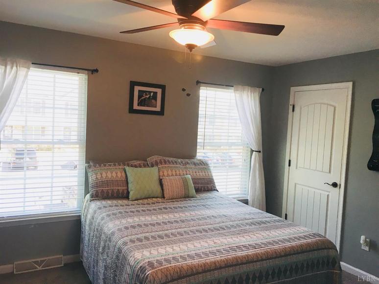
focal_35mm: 29
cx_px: 190
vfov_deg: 48.2
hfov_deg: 61.7
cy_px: 142
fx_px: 317
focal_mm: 4.15
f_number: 2.2
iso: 25
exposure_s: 1/30
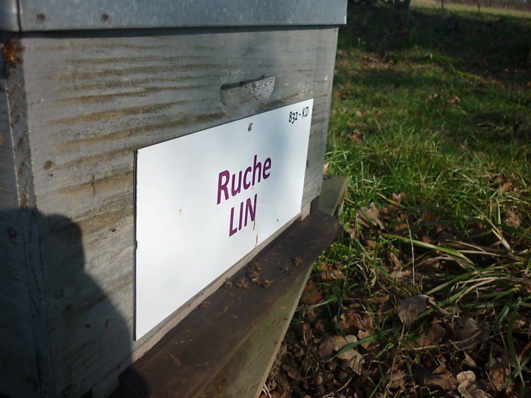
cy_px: 199
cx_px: 266
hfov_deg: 55.4
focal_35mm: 33
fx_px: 506
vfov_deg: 42.9
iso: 80
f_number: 8
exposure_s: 1/200
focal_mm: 5.5
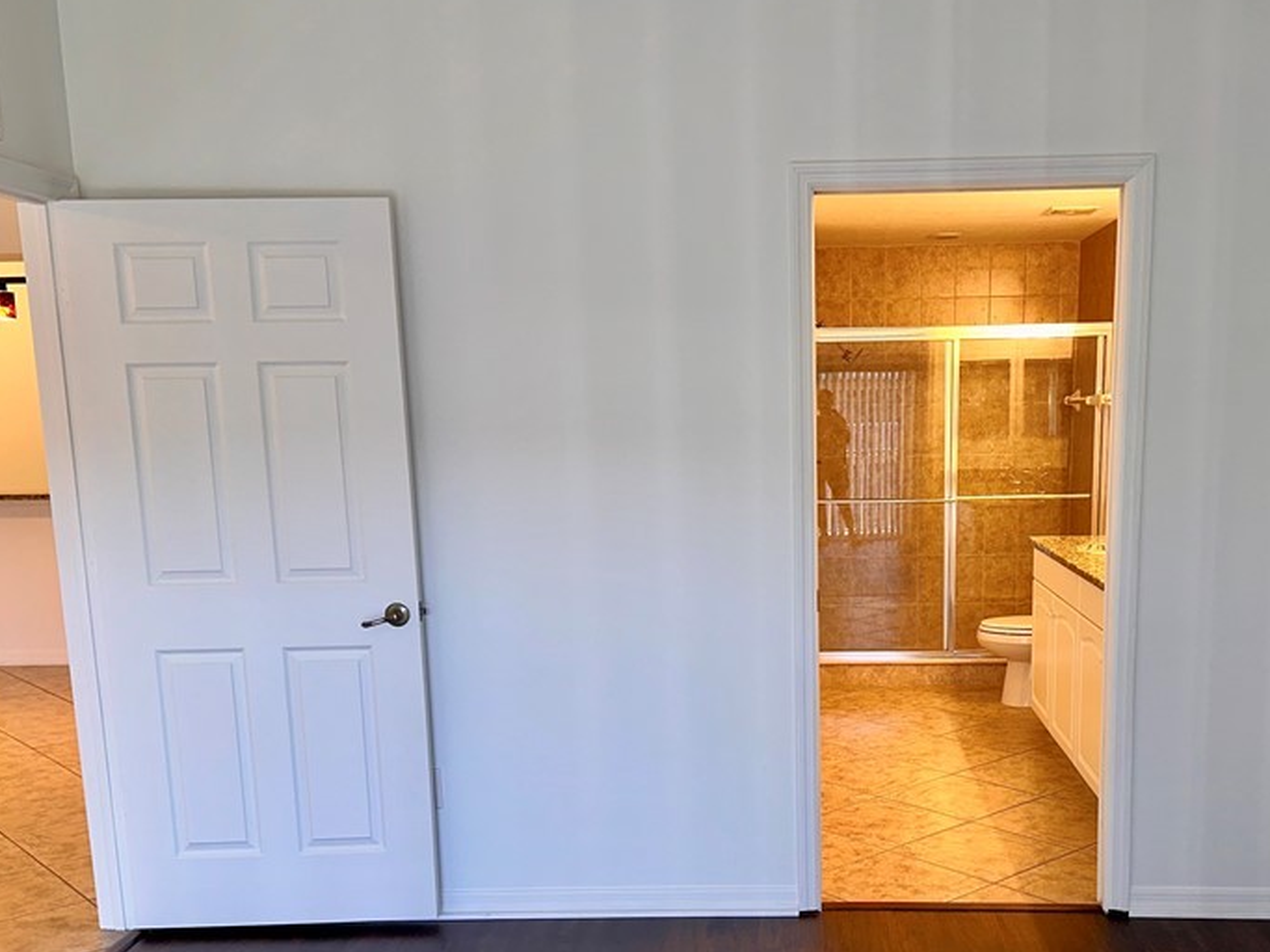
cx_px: 796
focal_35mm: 36
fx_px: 1321
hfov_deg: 50.8
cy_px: 658
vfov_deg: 39.0
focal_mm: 6.86
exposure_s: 1/40
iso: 50
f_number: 1.78
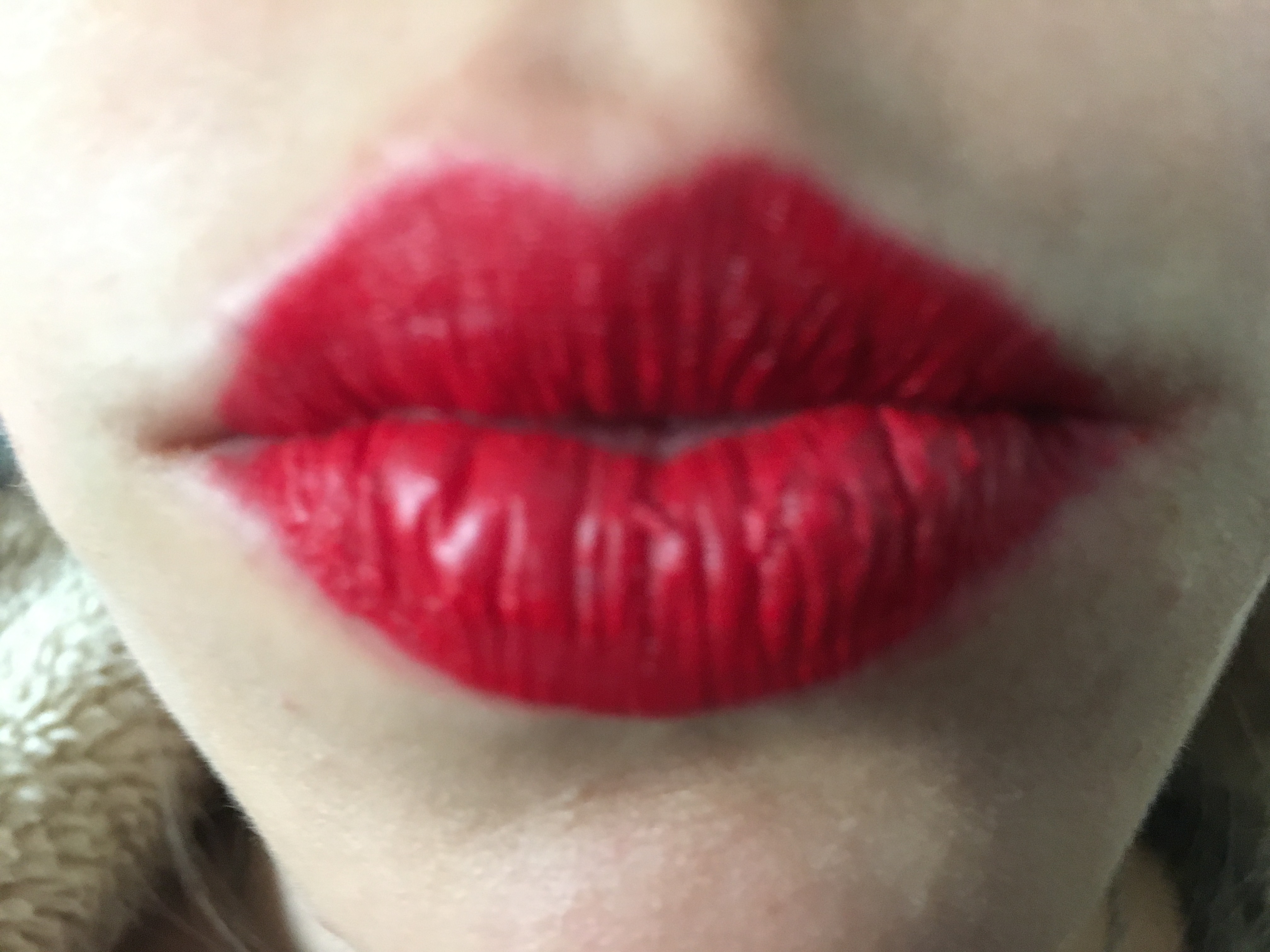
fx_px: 1064
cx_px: 635
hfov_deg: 61.7
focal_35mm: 29
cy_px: 476
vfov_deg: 48.2
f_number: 2.2
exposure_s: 1/15
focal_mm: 4.15
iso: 200
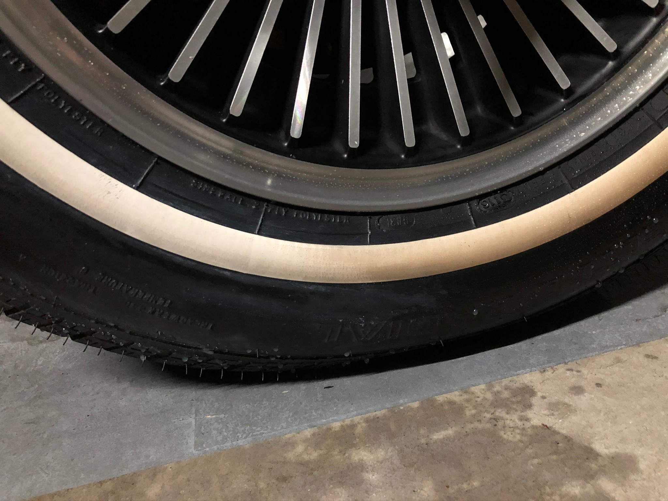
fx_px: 540
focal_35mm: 28
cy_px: 250
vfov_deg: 49.7
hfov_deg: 63.4
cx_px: 334
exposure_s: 1/4
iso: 125
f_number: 1.8
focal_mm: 4
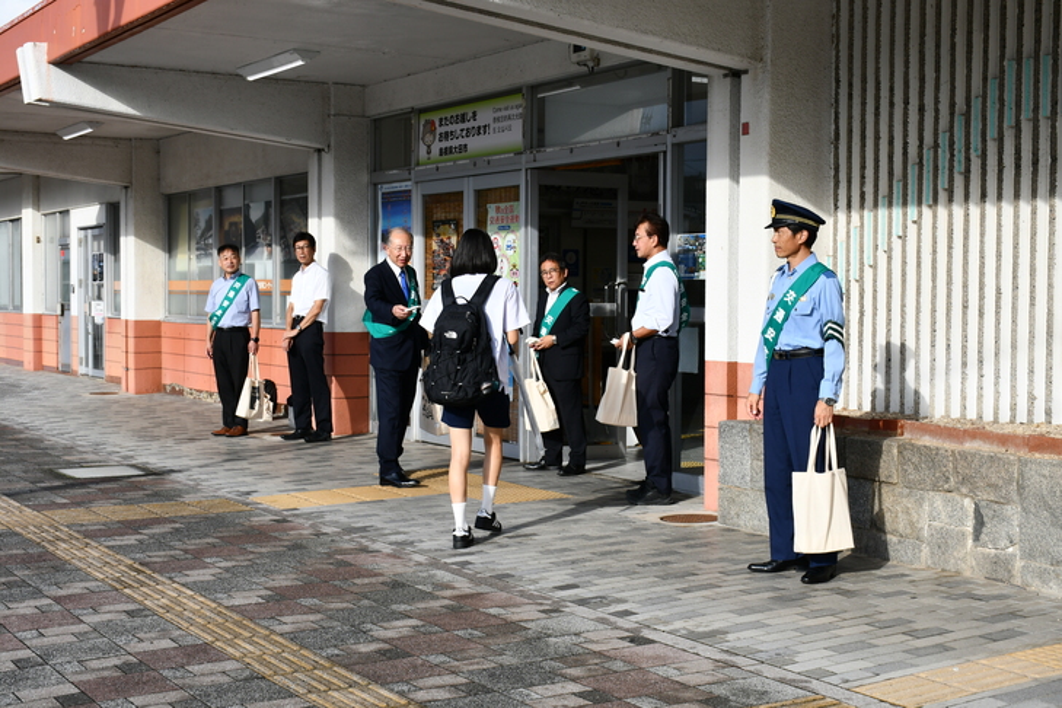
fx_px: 1504
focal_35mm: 51
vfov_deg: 26.5
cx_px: 531
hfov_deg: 38.9
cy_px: 354
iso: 110
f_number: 8
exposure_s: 1/250
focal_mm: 34
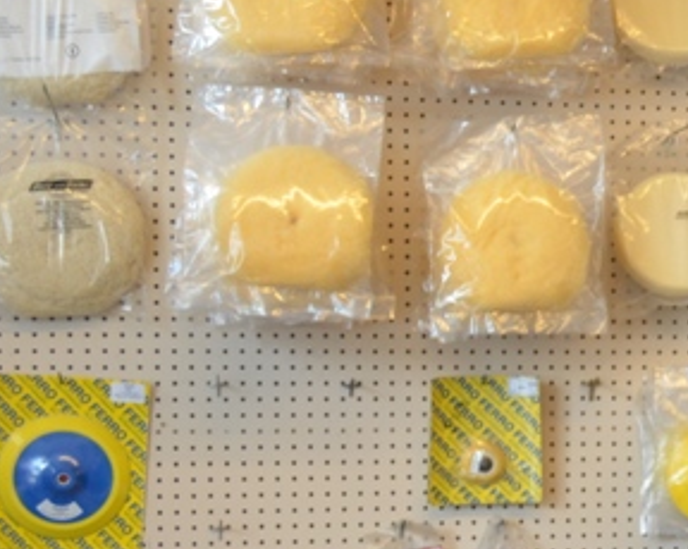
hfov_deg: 14.5
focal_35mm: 120
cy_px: 439
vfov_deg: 12.8
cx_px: 1154
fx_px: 2442
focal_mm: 24
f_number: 4
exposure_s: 1/60
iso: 450
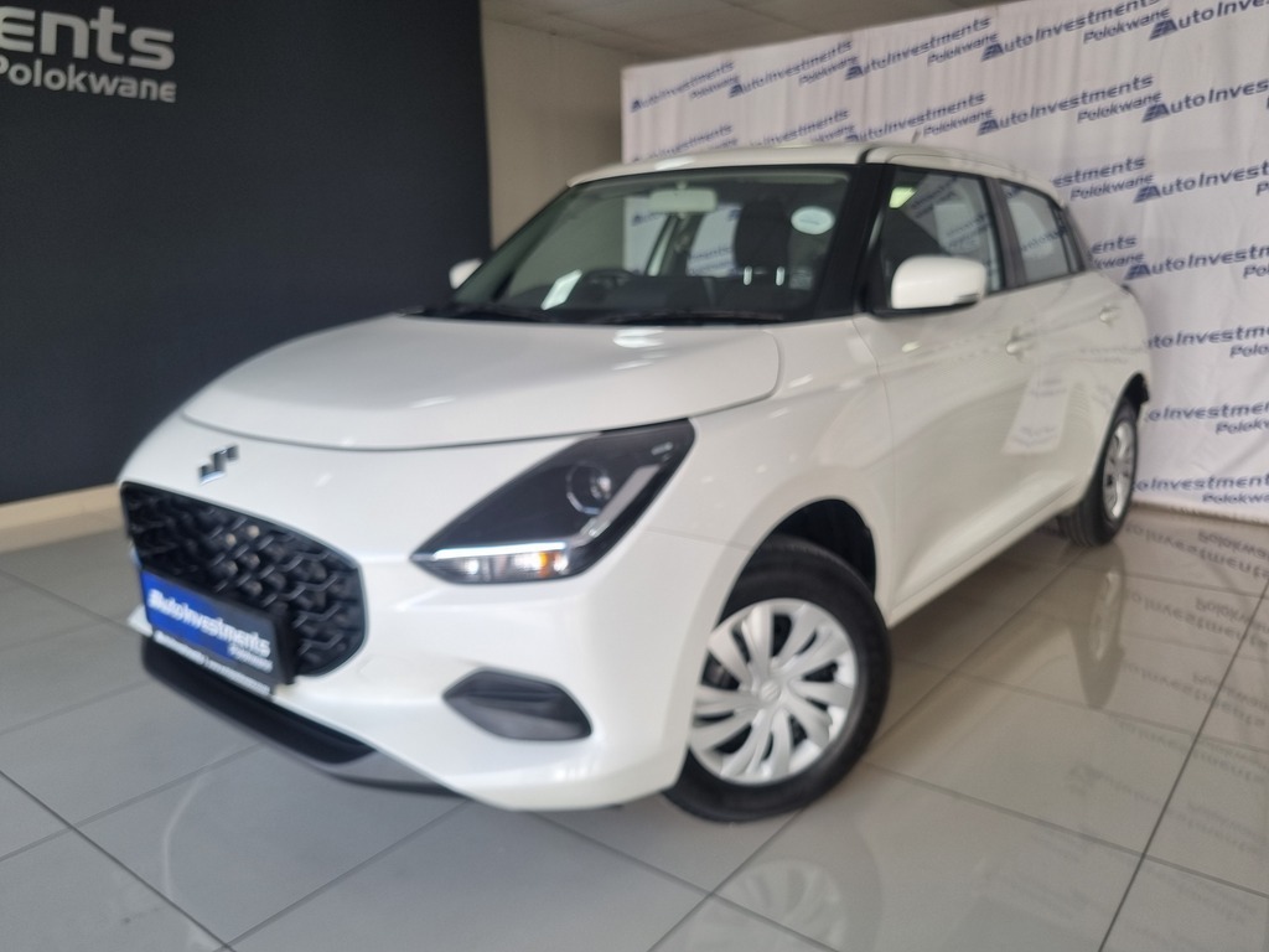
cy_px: 476
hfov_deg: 67.3
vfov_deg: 53.1
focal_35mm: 26
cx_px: 634
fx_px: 953
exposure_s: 1/141
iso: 50
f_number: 1.8
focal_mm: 5.4
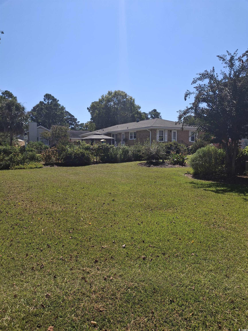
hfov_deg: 54.9
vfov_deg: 69.4
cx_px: 124
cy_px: 166
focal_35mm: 25
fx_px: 239
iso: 32
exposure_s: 1/2252
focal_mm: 4.69
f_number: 1.8
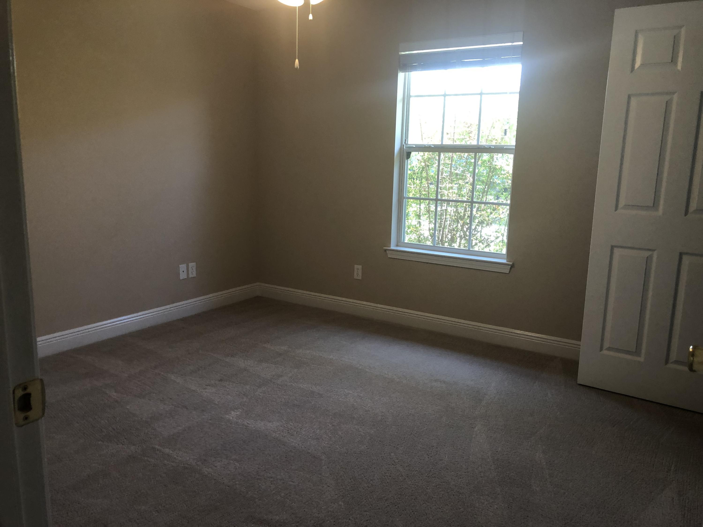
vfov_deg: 49.7
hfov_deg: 63.4
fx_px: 569
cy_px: 264
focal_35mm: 28
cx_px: 352
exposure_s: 1/30
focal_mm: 4
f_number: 1.8
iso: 40
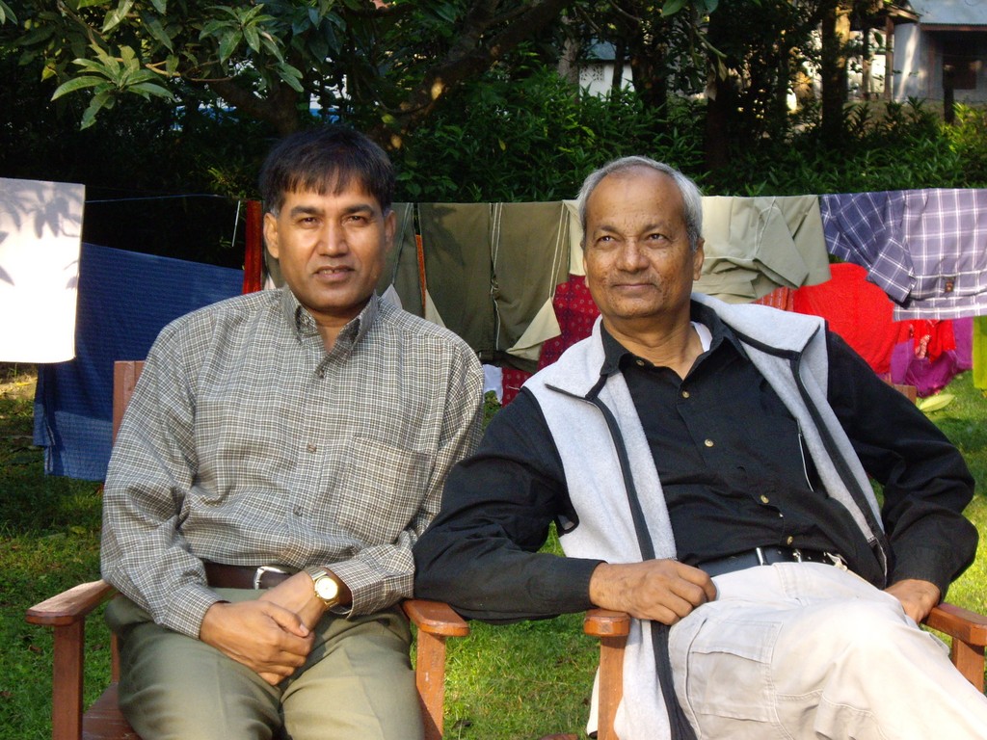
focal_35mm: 94
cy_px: 370
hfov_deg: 20.9
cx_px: 494
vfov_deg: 15.7
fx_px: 2680
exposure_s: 1/125
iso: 200
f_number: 4.6
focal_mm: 15.3
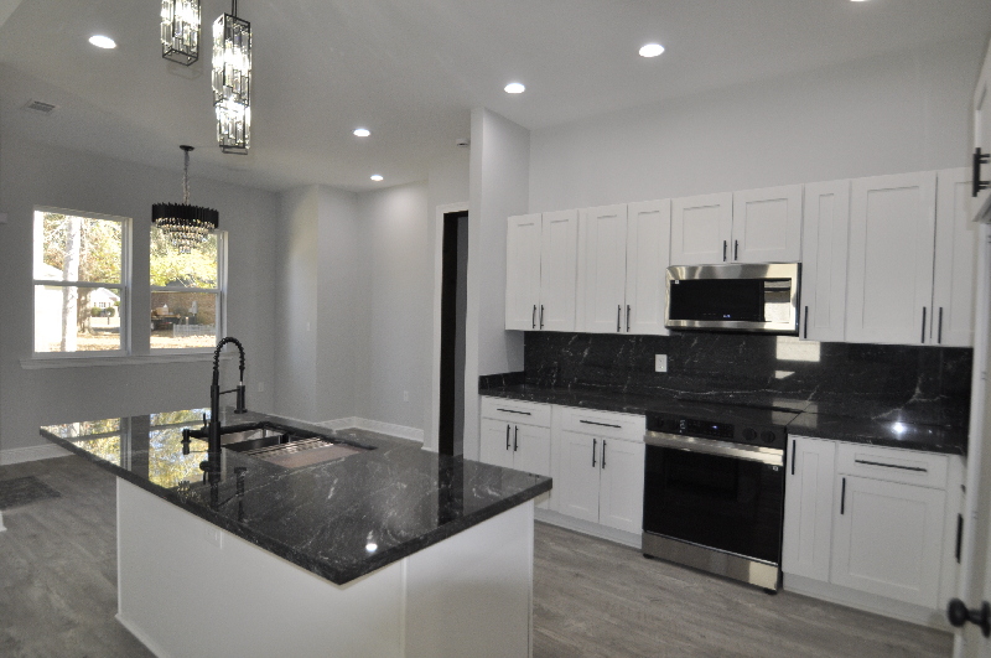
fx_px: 536
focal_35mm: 20
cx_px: 496
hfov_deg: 85.5
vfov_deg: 63.1
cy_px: 329
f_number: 4
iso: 400
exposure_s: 1/125
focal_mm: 13
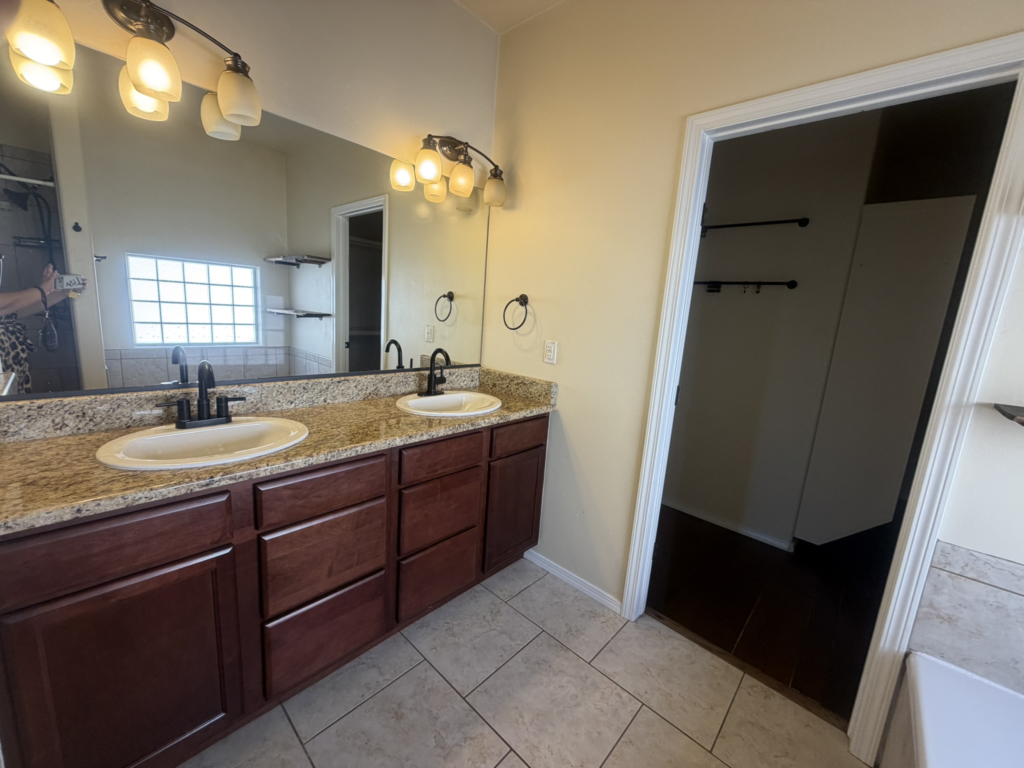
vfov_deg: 85.7
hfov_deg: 102.1
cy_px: 384
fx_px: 414
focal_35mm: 14
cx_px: 512
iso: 125
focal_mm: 2.22
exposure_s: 1/120
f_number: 2.2
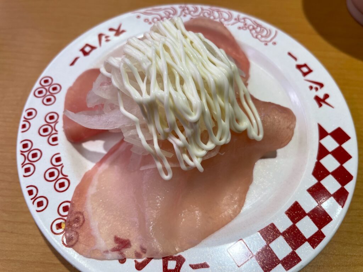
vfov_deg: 53.1
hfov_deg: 67.3
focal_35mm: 26
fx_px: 273
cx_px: 182
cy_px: 136
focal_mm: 4.2
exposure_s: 1/155
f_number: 1.6
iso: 32
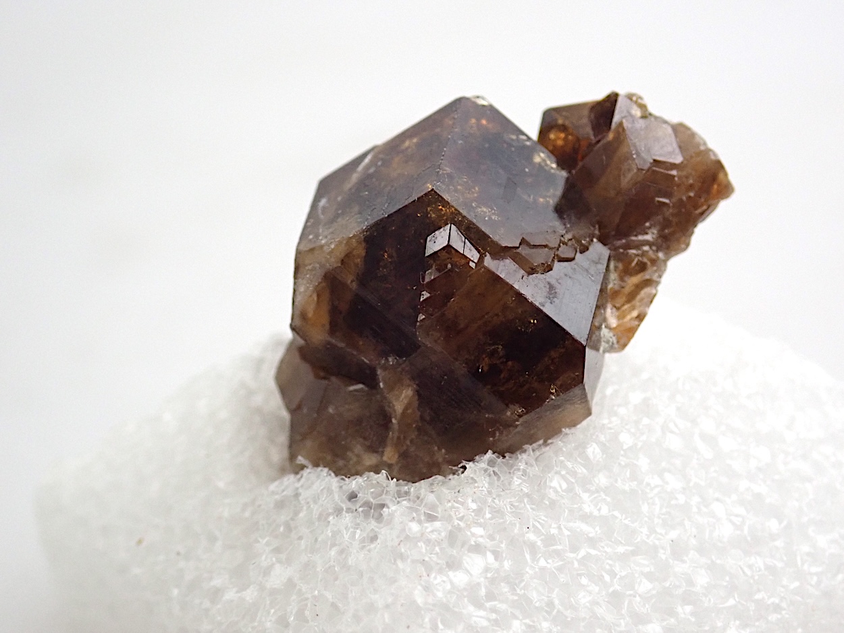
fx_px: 2146
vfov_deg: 16.8
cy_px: 316
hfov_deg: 22.2
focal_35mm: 88
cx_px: 422
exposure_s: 1/50
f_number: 4.5
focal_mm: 15.66
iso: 800
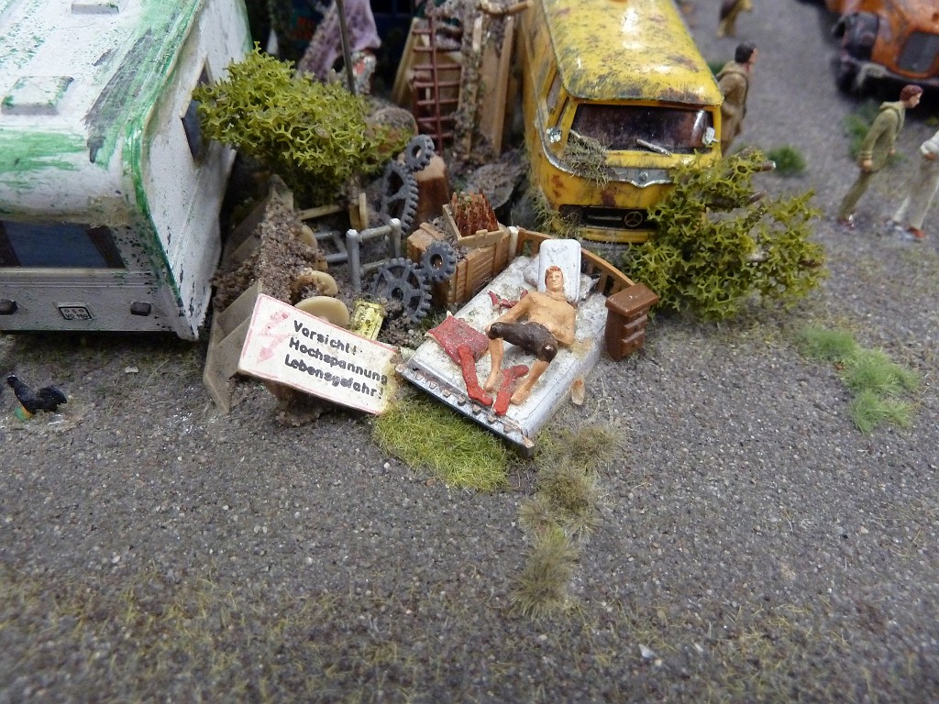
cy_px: 352
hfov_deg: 69.4
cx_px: 470
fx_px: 678
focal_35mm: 25
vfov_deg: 54.9
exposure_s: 1/15
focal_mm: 4.1
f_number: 3.3
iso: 400
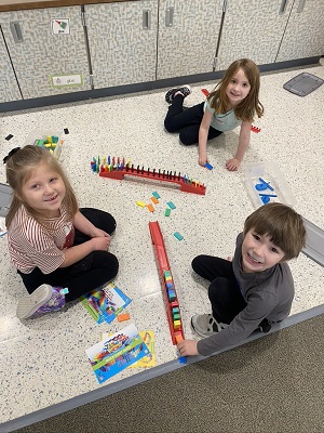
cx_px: 162
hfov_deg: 53.1
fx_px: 324
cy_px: 216
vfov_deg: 67.3
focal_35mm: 26
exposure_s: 1/75
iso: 100
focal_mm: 4.25
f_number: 1.8
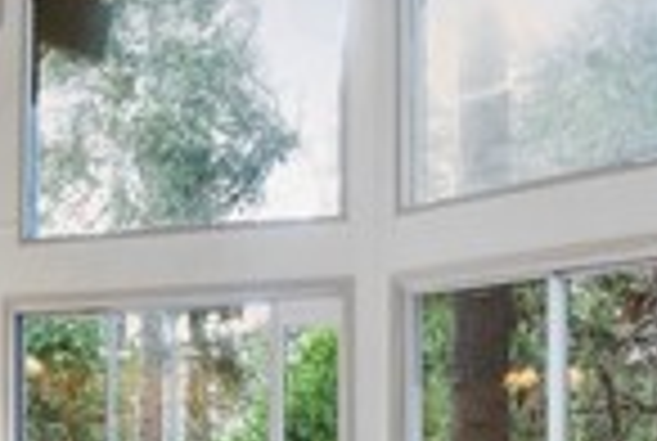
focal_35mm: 70
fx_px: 1280
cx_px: 338
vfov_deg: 18.8
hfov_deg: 28.8
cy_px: 479
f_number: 5.6
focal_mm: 16
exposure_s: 1
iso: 400
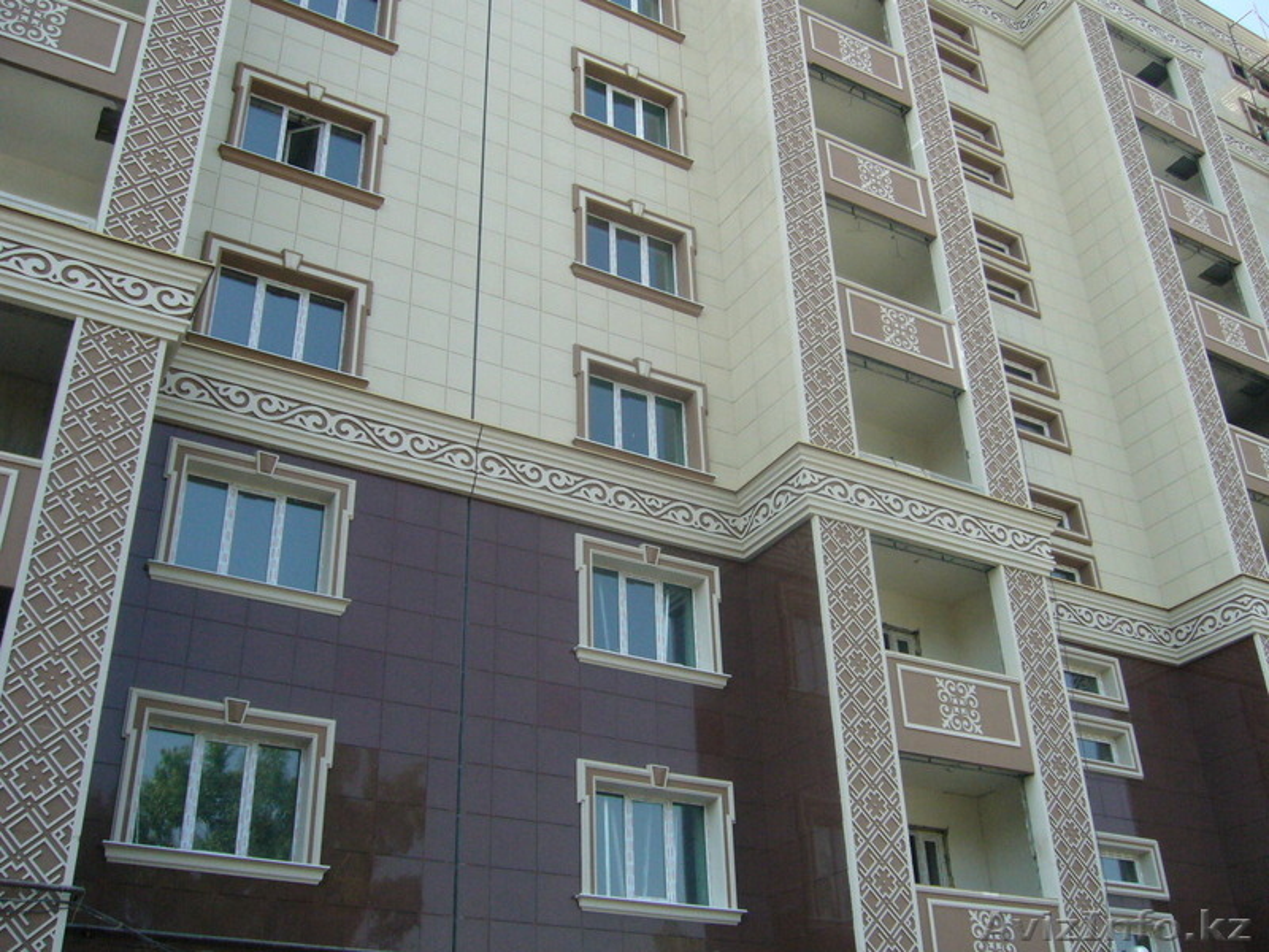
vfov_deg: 40.7
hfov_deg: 52.6
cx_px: 634
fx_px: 1283
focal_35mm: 35
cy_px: 476
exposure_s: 1/250
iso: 200
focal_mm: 5.8
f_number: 5.6
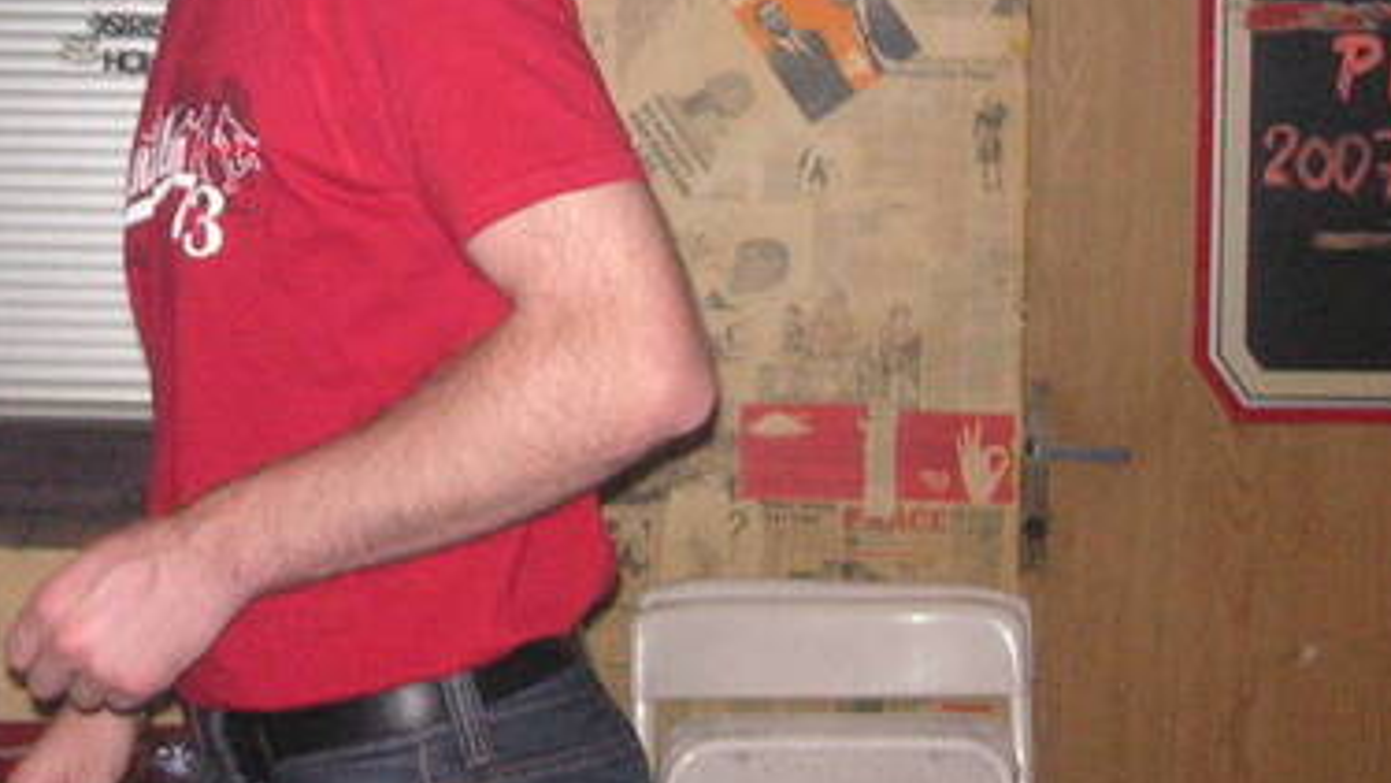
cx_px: 260
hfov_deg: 24.3
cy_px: -45
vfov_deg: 13.8
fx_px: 3172
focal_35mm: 86
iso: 160
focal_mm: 6.1
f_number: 2.8
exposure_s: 1/45
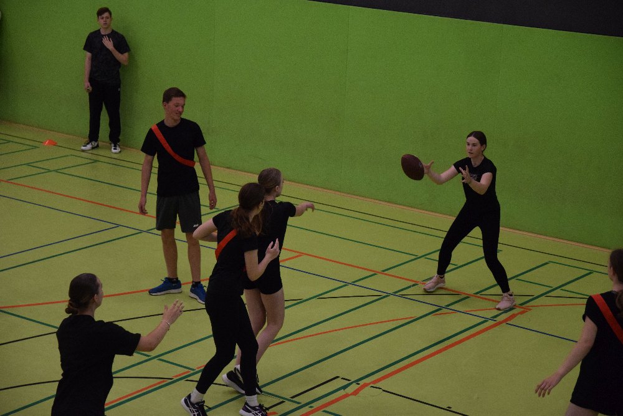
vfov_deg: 15.7
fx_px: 1506
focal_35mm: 87
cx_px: 312
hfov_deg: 23.4
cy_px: 208
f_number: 4
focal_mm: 58
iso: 2800
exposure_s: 1/500
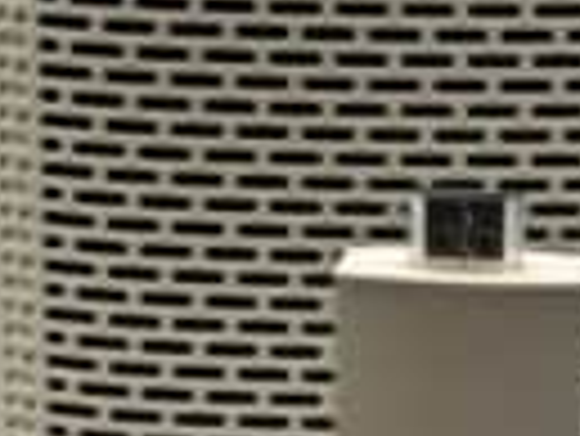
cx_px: 481
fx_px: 3790
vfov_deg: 6.5
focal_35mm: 226
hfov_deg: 8.7
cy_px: 618
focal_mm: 12.28
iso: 50
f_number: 1.8
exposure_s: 1/117
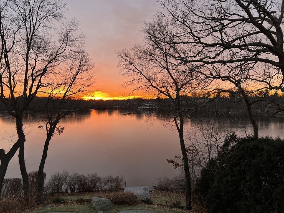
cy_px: 106
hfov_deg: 67.3
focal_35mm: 26
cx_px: 142
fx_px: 213
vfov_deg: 53.1
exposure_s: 1/121
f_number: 1.5
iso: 125
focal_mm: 5.7
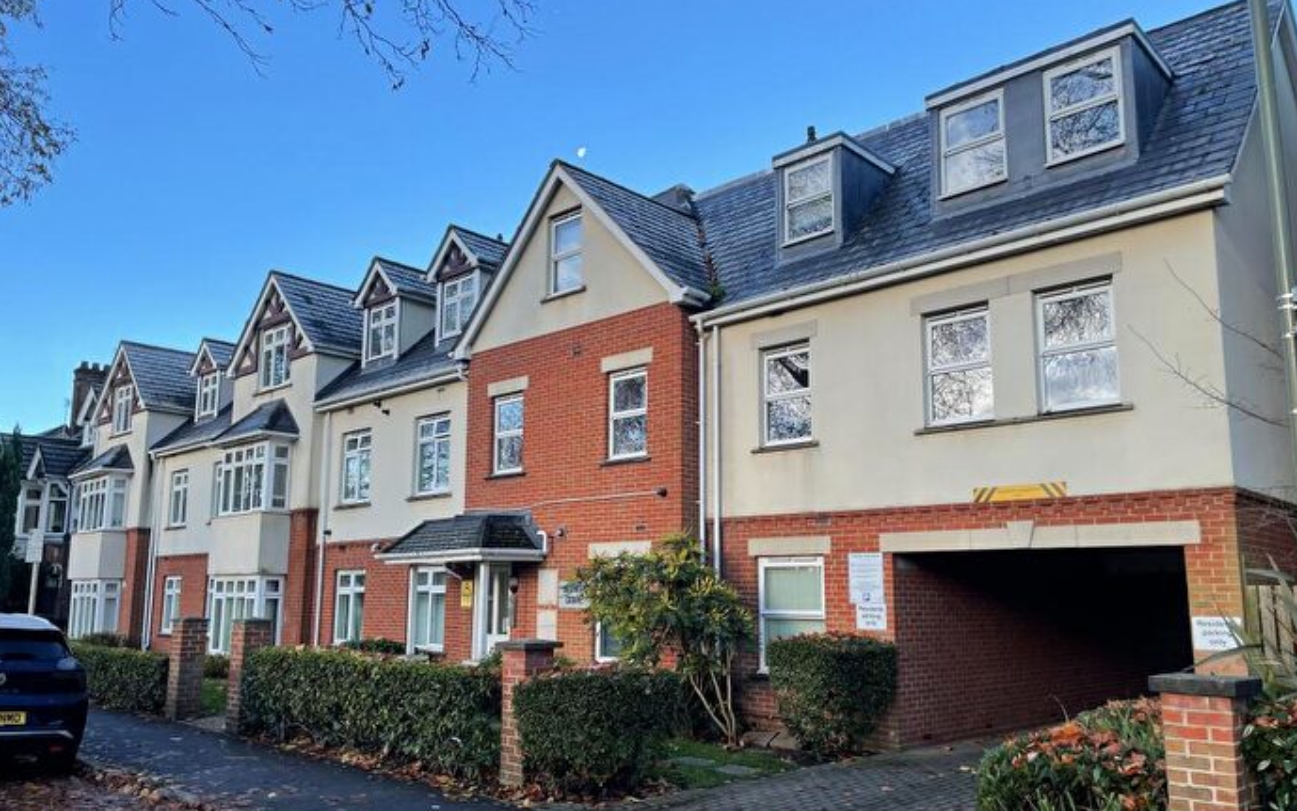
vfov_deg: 44.5
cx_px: 648
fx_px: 990
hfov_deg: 66.5
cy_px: 454
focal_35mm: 28
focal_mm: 4.2
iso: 32
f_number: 1.6
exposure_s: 1/556
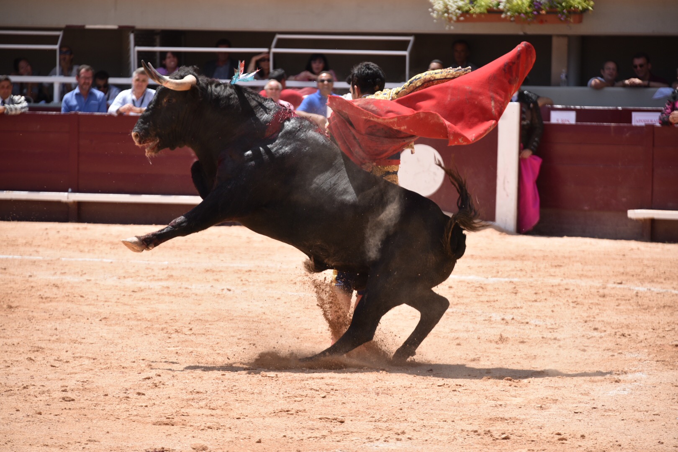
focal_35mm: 190
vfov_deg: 7.2
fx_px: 3578
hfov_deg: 10.8
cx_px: 339
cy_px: 226
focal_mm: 190
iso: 400
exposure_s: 1/1250
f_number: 5.6
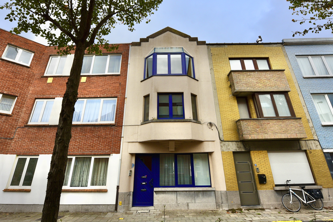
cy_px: 111
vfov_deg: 81.2
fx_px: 129
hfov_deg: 104.3
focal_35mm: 14
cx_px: 166
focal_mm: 14
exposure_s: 1/320
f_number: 9
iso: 200
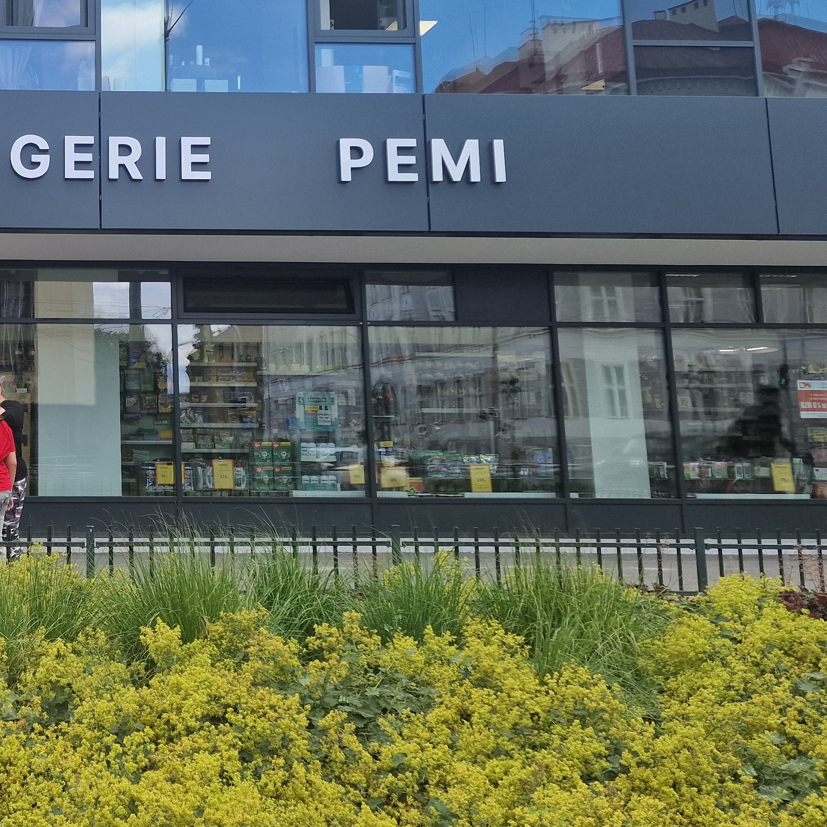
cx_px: 15
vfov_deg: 36.3
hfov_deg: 33.8
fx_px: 1243
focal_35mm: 46
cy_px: 258
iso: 50
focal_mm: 6.4
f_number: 1.8
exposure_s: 1/302
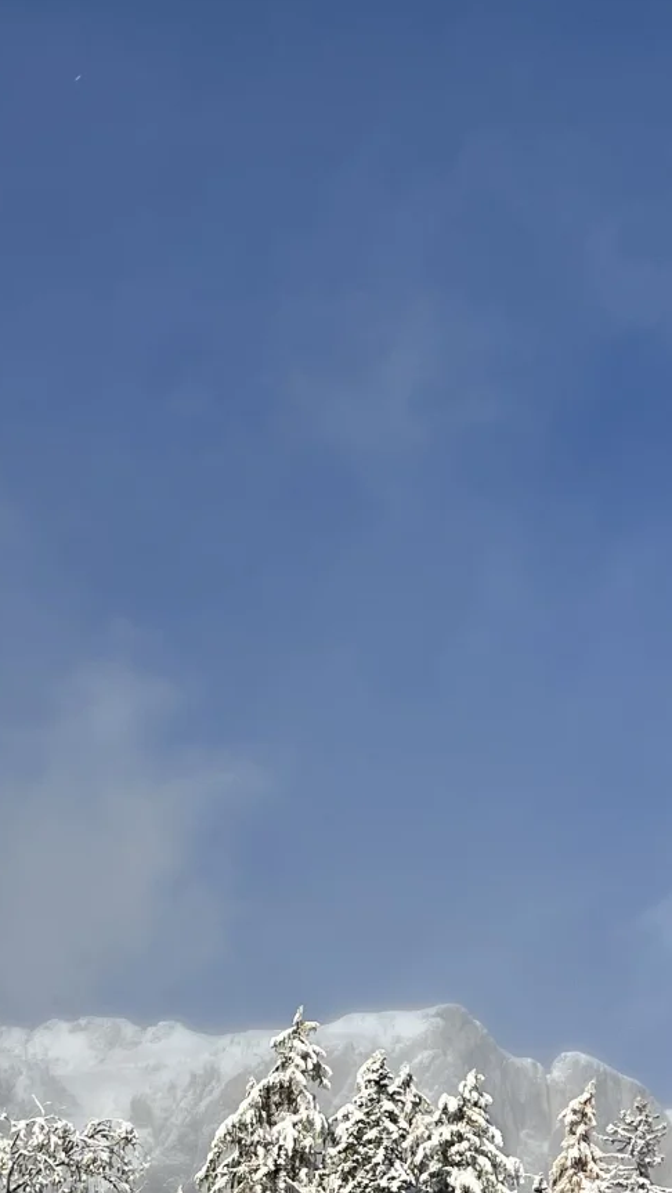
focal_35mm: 84
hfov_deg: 14.4
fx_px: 2659
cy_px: 1118
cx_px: 335
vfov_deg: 24.4
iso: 50
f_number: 1.5
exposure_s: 1/8000
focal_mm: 5.7
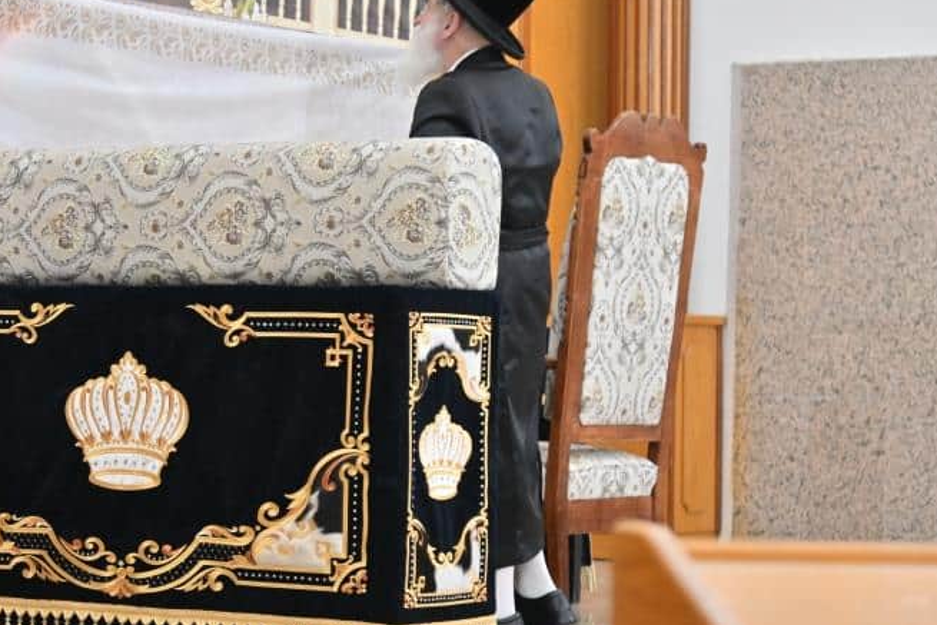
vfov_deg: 11.2
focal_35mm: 122
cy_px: 241
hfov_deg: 16.8
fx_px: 3176
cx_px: 340
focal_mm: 78
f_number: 4
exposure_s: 1/200
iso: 1600
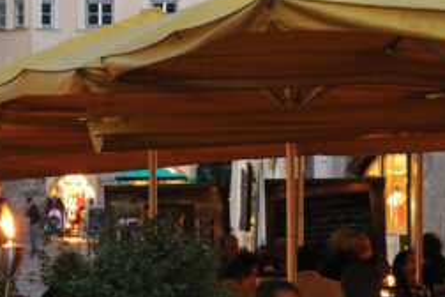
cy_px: 121
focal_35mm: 211
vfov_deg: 6.5
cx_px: 270
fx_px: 2608
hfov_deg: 9.7
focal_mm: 52
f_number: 9
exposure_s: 2
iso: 200
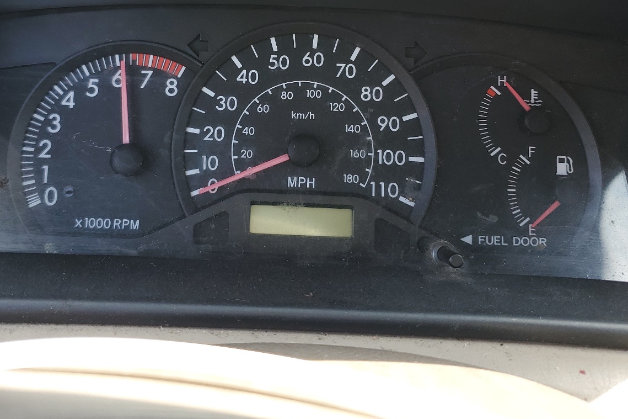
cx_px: 256
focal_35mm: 38
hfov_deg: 50.4
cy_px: 102
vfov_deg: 34.3
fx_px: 663
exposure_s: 1/256
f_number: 1.5
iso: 50
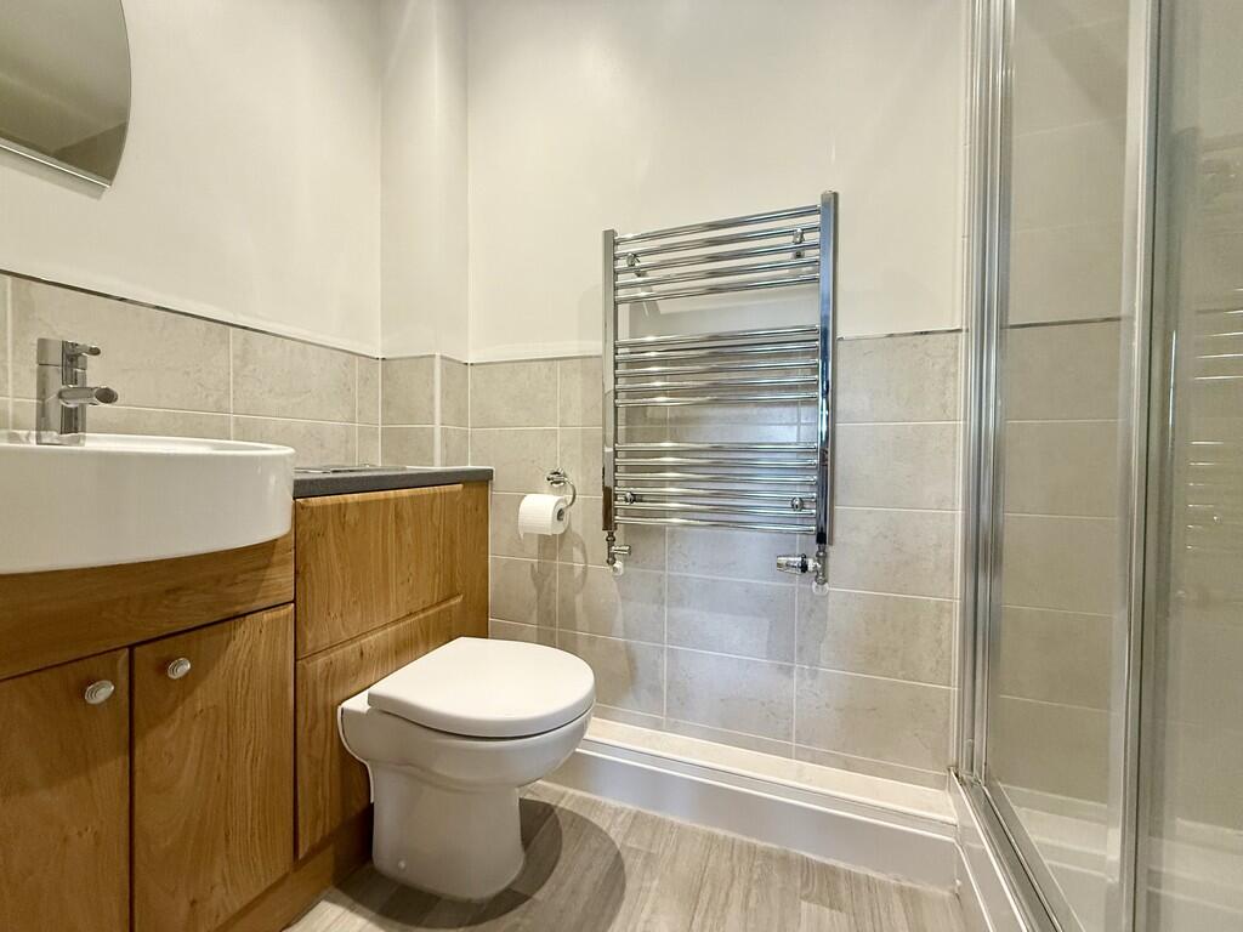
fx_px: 503
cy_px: 466
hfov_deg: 102.1
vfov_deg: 85.7
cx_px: 622
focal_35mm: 14
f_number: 2.2
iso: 320
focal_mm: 2.22
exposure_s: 1/100
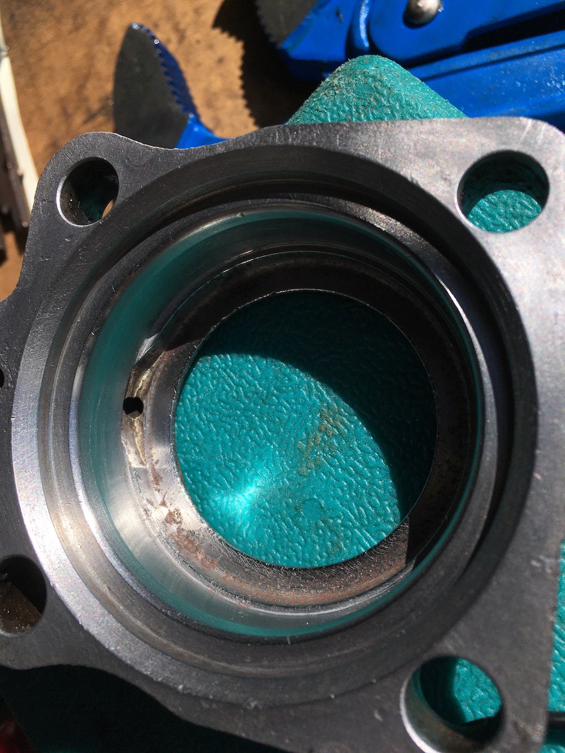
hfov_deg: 48.2
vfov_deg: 61.7
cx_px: 282
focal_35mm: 29
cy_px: 376
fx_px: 631
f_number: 2.2
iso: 25
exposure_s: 1/3846
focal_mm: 4.15
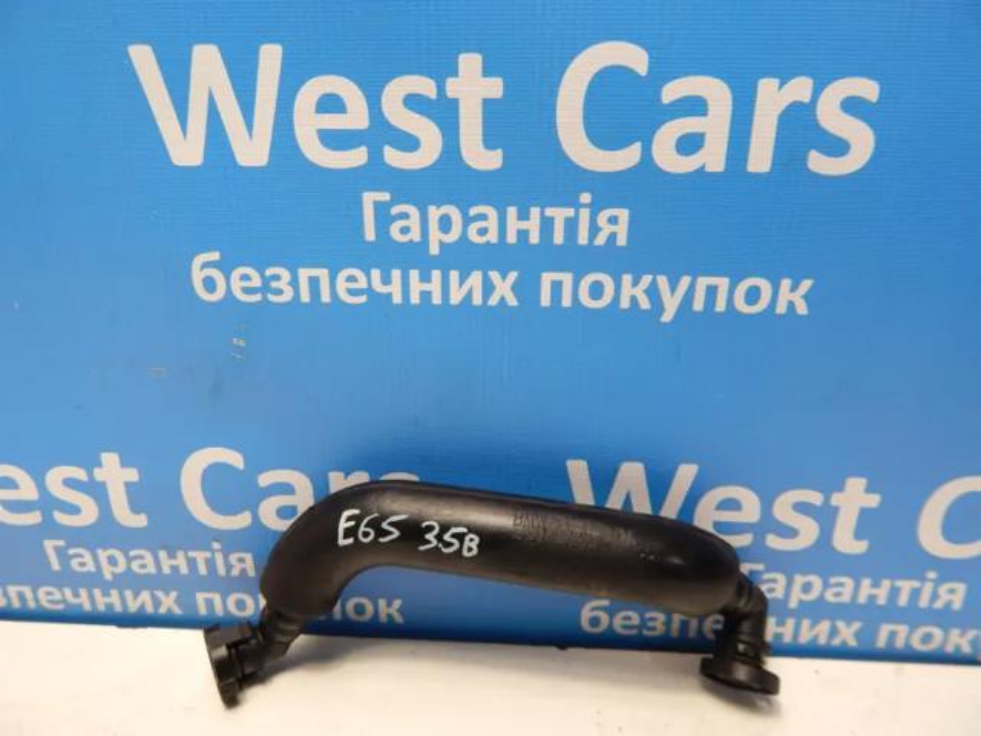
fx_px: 652
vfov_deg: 58.9
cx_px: 490
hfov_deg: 73.9
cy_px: 368
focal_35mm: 23
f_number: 3
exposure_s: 1/30
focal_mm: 4
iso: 250
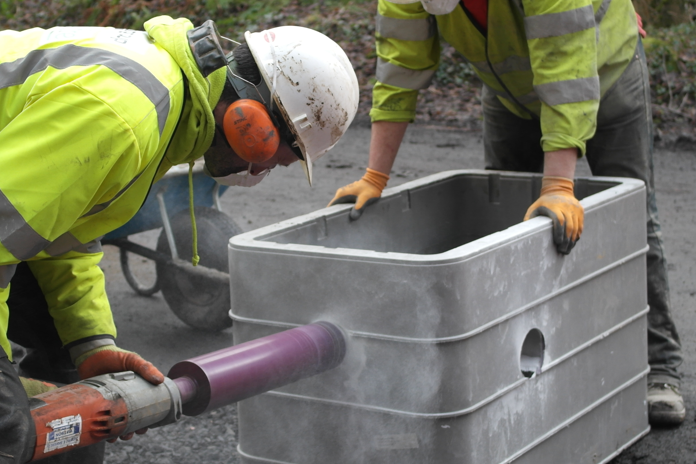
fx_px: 1450
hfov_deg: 27.0
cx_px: 309
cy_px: 229
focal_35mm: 75
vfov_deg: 18.2
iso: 100
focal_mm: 28
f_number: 4
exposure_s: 1/100
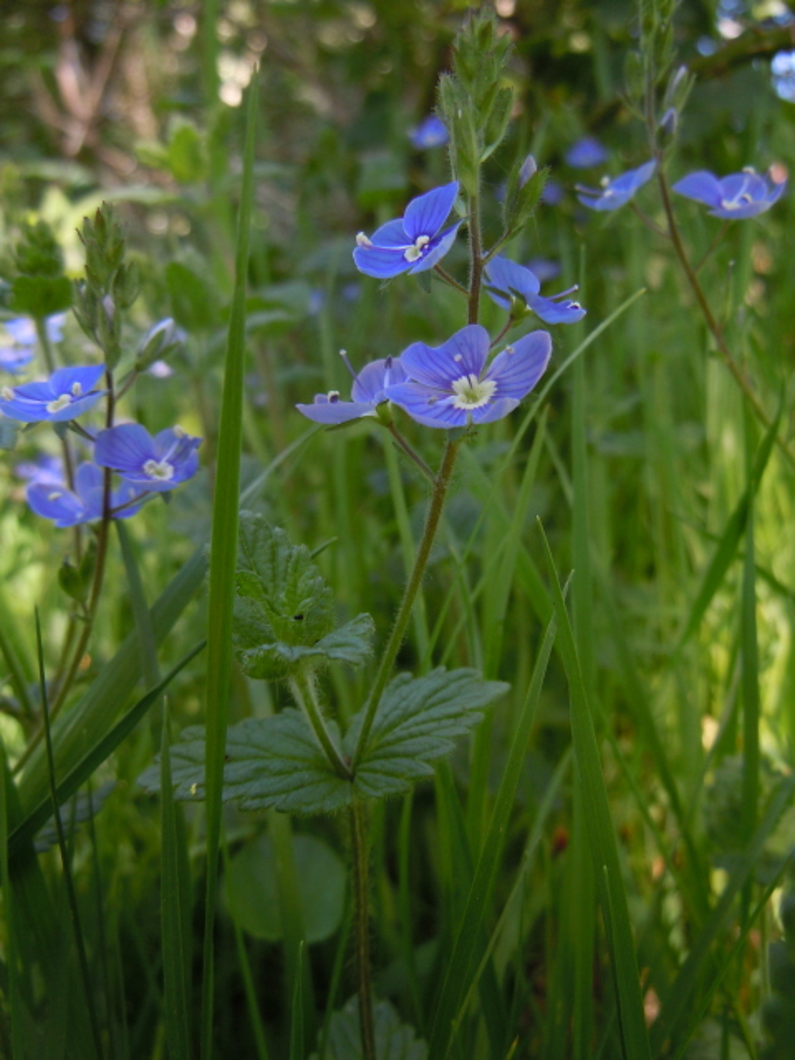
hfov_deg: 46.8
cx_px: 398
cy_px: 530
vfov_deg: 60.0
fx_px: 919
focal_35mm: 30
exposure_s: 1/80
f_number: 3.5
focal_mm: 5.4
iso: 100
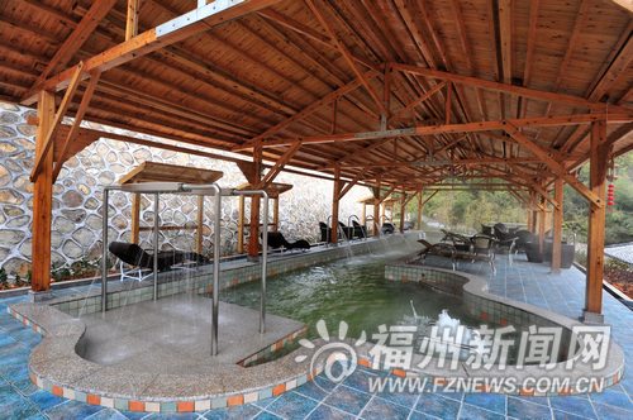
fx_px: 334
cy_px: 210
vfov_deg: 64.4
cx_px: 316
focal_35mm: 19
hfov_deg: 87.0
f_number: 7.1
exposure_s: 1/200
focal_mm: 19
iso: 640
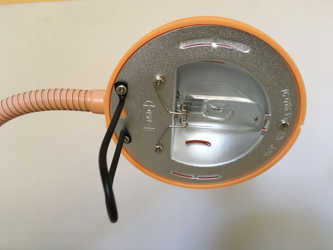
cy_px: 125
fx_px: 279
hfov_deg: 61.7
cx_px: 166
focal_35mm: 29
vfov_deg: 48.2
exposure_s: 1/33
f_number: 2.2
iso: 250
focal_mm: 4.15
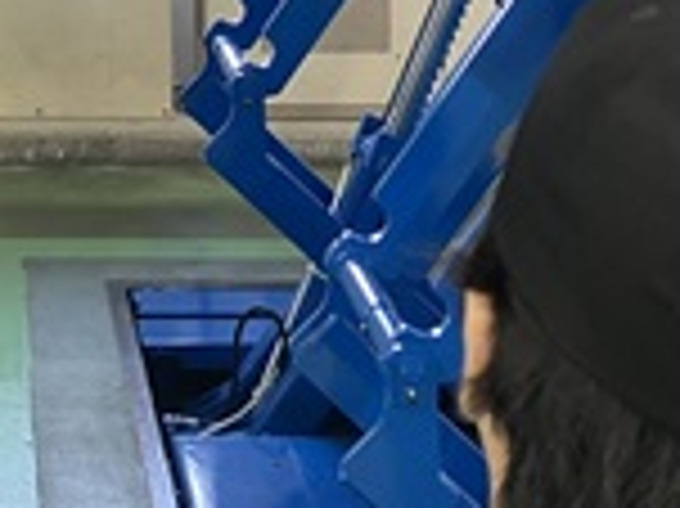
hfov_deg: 19.3
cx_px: -162
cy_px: -306
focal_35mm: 95
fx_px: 1865
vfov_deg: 14.3
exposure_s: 1/50
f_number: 1.8
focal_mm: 3.99
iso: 64
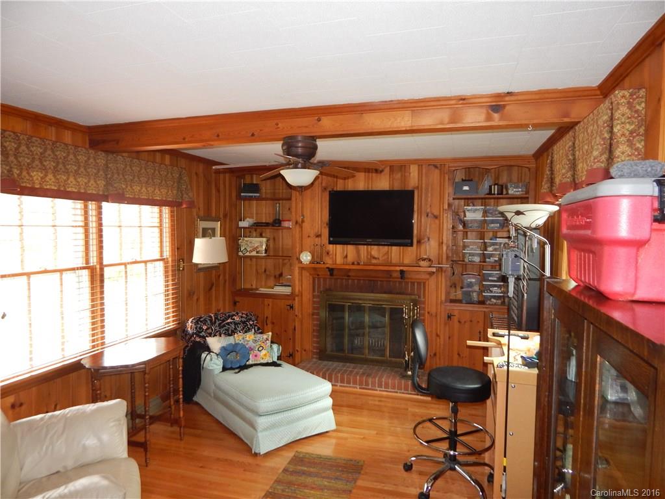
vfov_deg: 61.1
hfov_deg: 76.4
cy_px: 250
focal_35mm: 22
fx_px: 423
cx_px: 332
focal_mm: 4
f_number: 3
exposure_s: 1/30
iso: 200
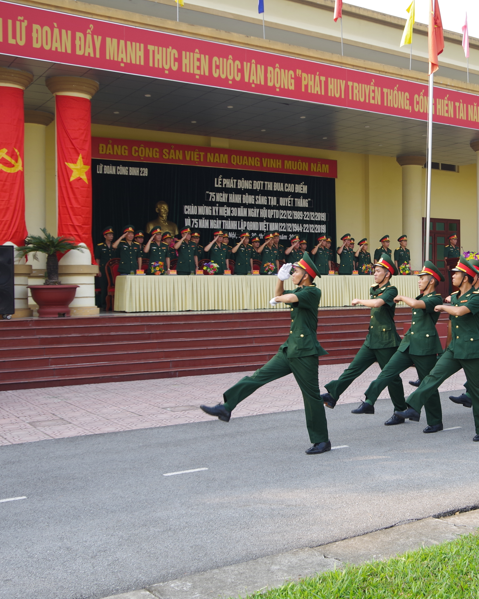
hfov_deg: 32.6
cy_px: 300
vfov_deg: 41.4
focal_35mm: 45
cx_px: 393
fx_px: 792
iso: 100
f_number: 5.6
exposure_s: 1/125
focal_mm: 21
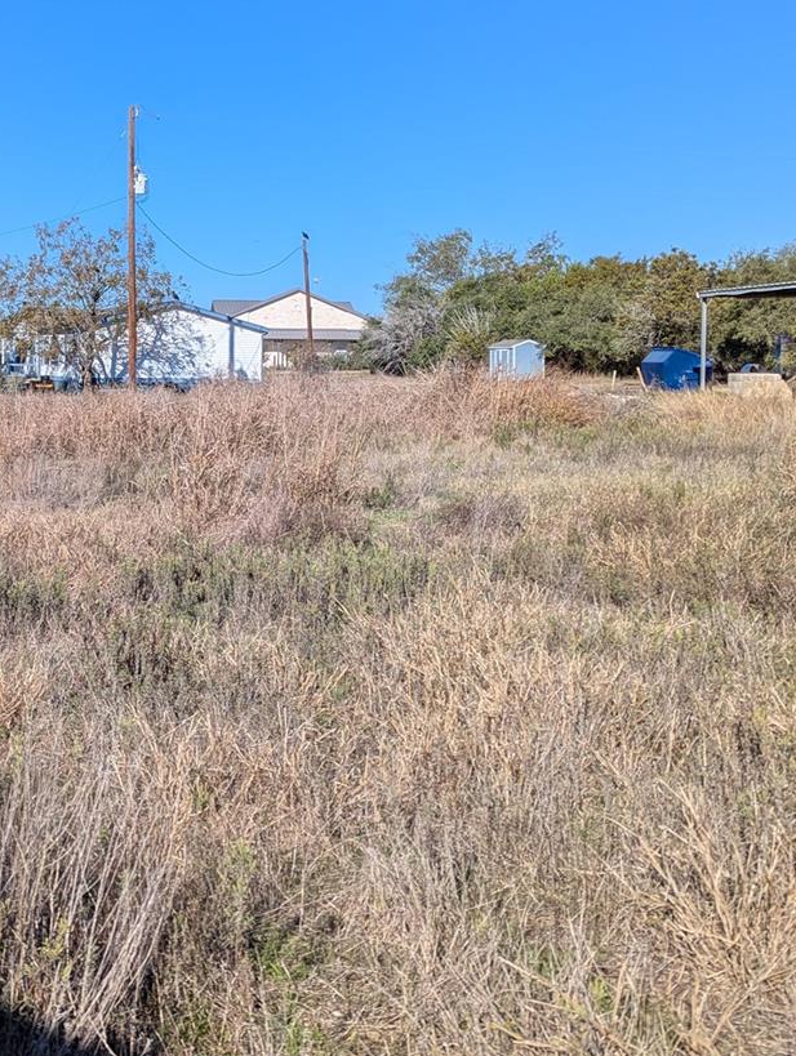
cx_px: 180
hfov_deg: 31.6
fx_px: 1376
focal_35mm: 45
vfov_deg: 41.7
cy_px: 393
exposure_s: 1/2571
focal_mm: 6.81
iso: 44
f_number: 1.85
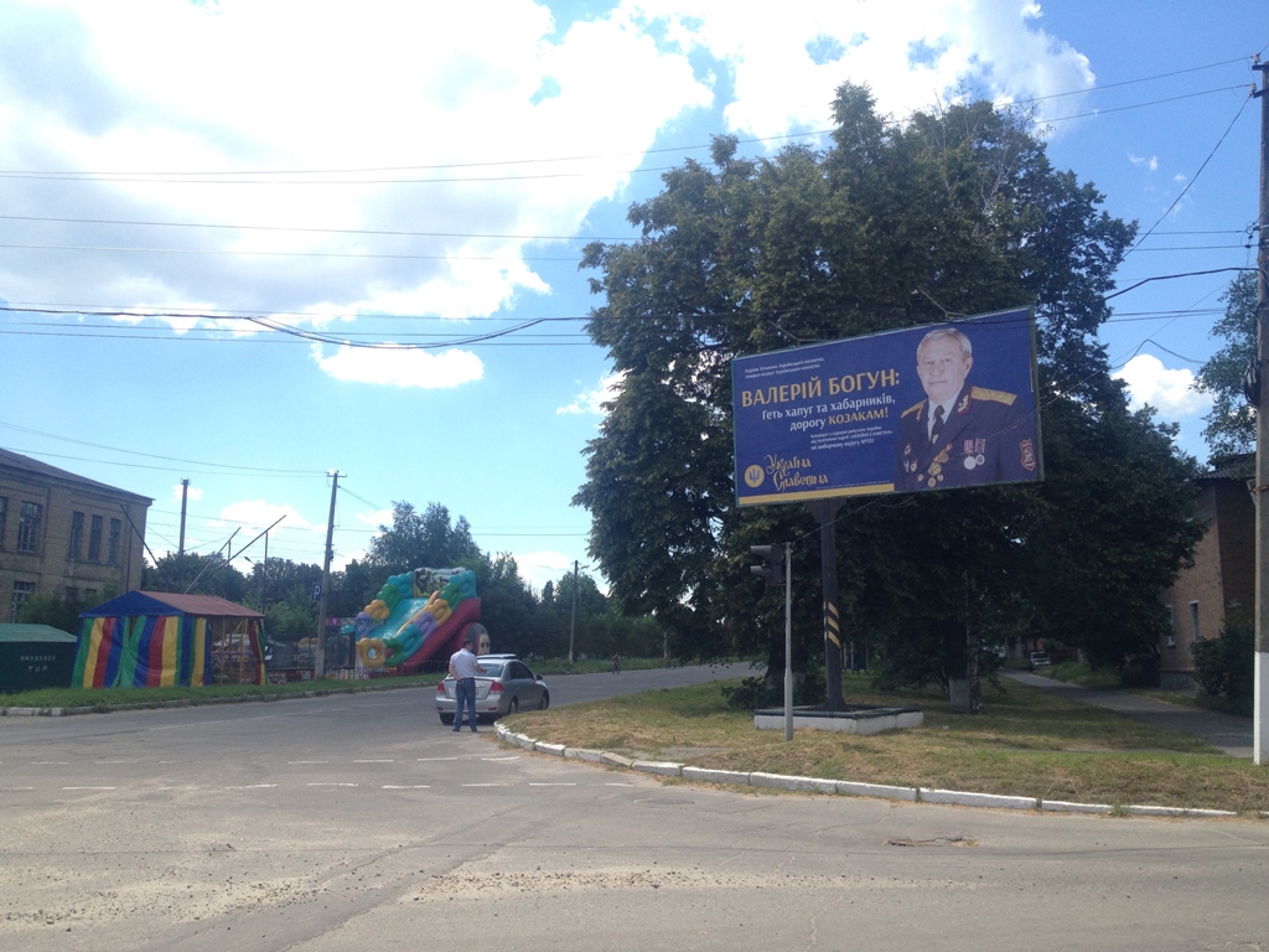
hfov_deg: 52.6
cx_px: 634
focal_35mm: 35
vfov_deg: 40.7
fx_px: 1283
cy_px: 476
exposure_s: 1/1022
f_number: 2.4
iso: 50
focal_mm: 4.28
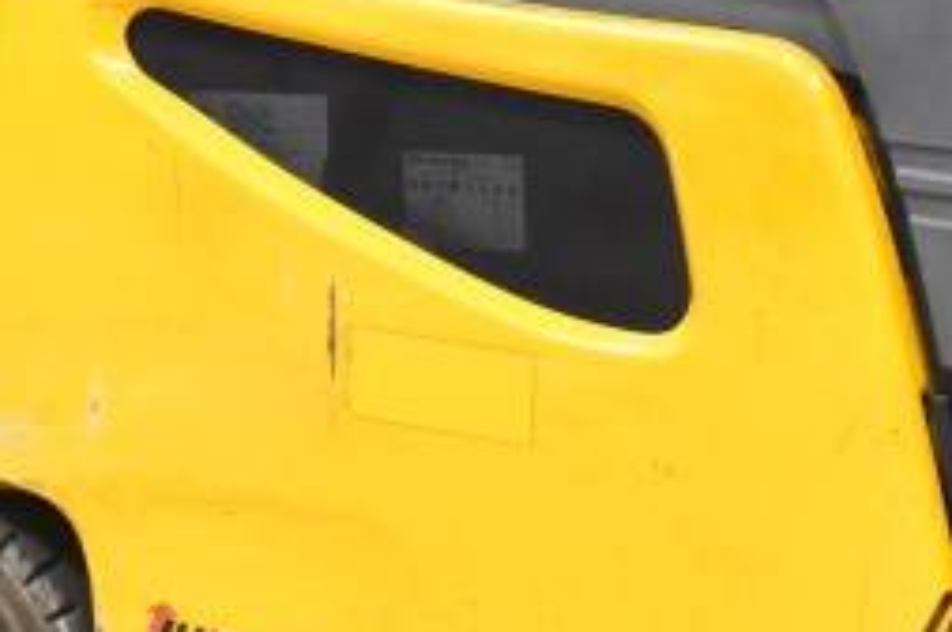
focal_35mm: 171
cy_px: -117
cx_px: 1080
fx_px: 4516
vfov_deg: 7.9
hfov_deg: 11.8
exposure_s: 1/40
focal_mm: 24
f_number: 4.5
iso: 1600
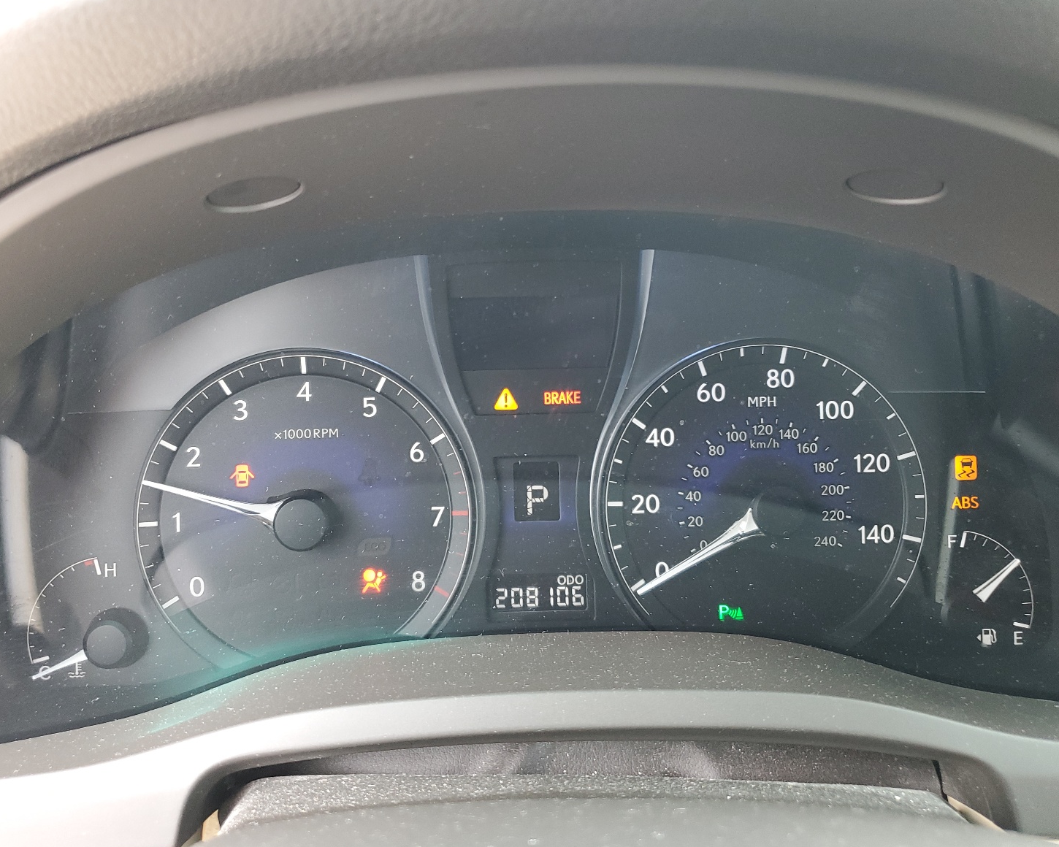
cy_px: 428
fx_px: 878
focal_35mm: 28
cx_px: 510
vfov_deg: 51.5
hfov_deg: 62.2
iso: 96
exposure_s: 1/60.2
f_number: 1.5
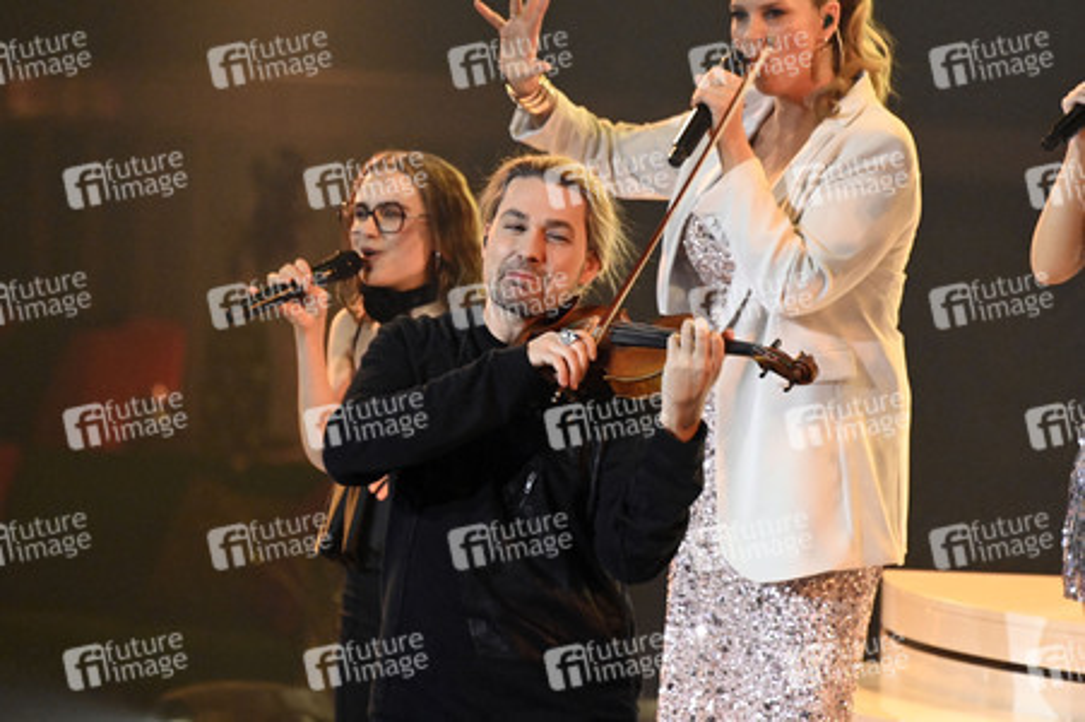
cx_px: 542
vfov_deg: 3.5
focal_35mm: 390
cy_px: 361
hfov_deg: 5.3
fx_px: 11745
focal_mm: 390
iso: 16000
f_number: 5.6
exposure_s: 1/320
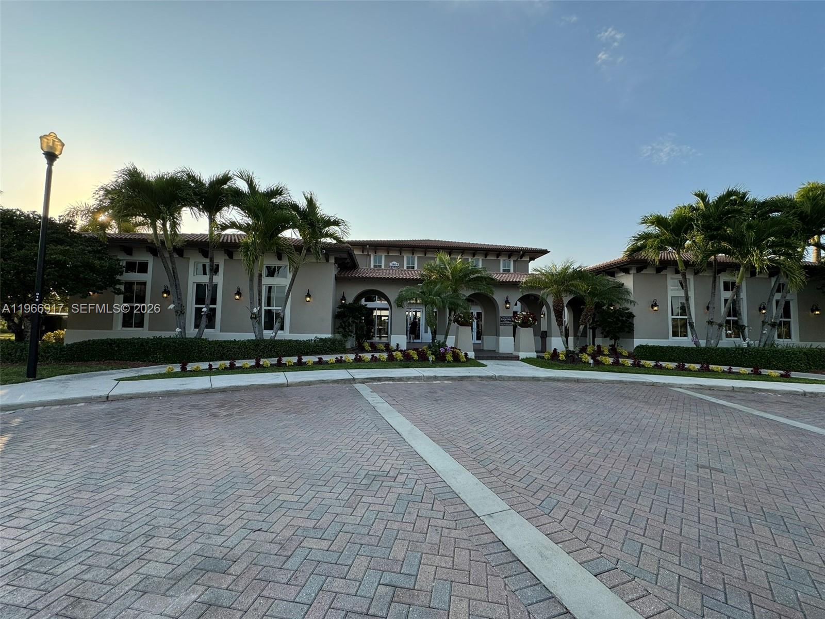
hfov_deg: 102.1
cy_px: 310
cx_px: 412
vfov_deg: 85.7
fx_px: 334
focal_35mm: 14
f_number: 2.2
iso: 50
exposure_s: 1/944
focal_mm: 2.22
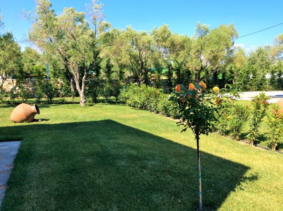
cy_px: 106
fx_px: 261
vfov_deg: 44.0
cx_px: 142
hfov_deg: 56.9
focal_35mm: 32
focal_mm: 3.3
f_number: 2.4
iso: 32
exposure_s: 1/817
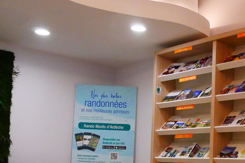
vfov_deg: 22.8
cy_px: 146
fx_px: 395
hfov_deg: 33.0
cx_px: 214
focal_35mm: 58
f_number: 8
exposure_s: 1/160
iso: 3200
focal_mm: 14
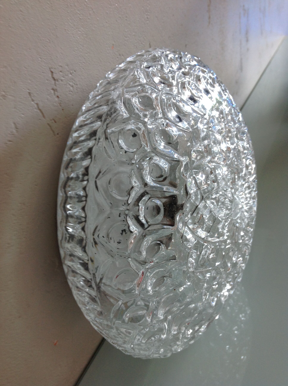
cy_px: 193
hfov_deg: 40.6
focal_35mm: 35
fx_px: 389
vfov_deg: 52.7
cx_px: 144
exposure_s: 1/24
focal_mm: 4.28
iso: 50
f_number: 2.4
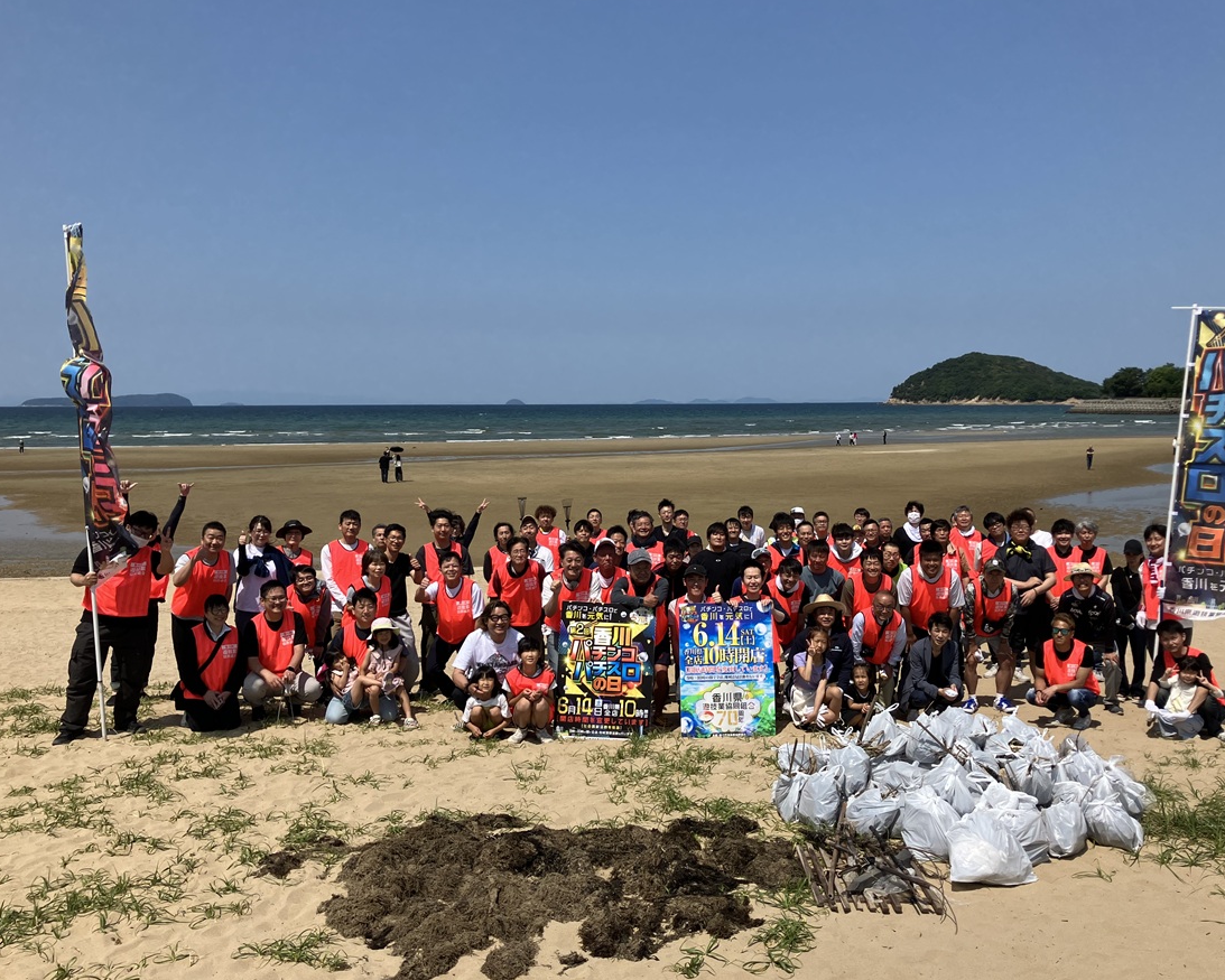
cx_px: 661
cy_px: 483
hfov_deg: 58.7
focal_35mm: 30
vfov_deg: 48.5
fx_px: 1088
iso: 32
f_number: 1.8
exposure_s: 1/3247
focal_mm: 3.99
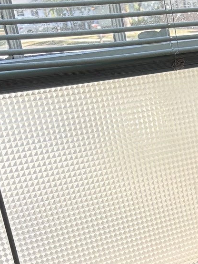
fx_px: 824
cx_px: 378
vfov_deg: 16.8
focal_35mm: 108
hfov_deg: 12.3
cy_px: 372
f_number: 1.6
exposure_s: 1/137
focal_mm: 5.96
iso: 64
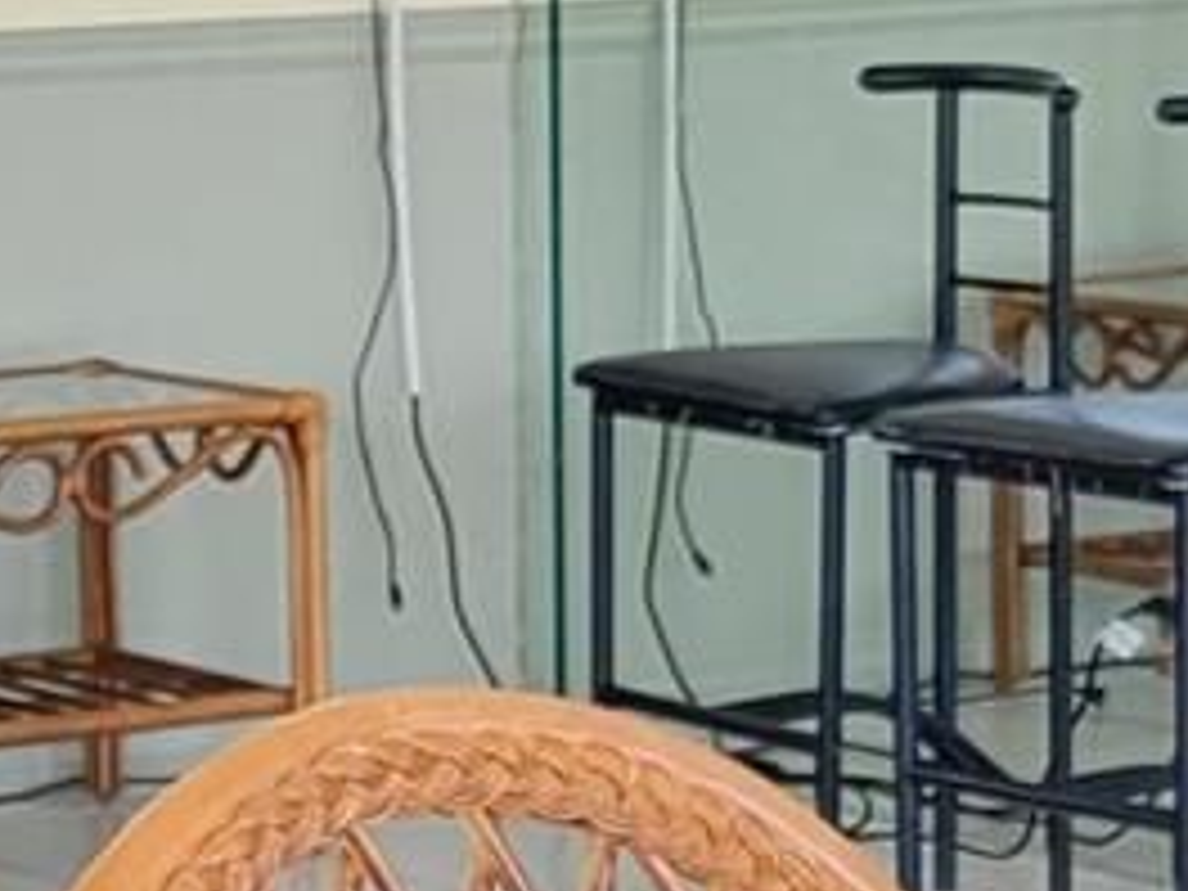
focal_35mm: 202
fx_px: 6933
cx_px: 58
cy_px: 711
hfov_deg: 9.7
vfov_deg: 7.3
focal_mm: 5.4
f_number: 1.8
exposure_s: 1/120
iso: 64
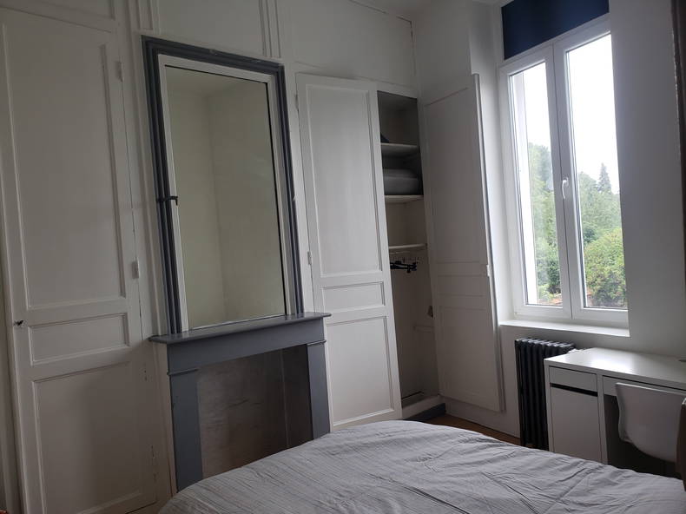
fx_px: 515
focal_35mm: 26
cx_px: 343
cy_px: 257
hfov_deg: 67.3
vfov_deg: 53.0
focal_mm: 4.3
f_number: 2.4
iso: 80
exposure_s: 1/60
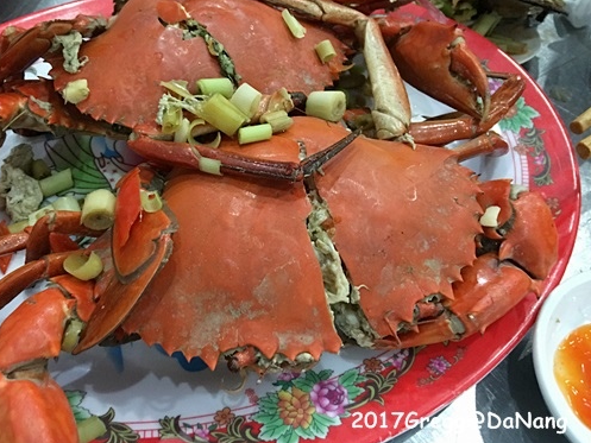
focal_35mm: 35
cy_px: 191
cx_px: 244
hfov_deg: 52.3
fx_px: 598
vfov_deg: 40.6
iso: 200
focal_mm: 4.15
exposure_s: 1/8
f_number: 2.2
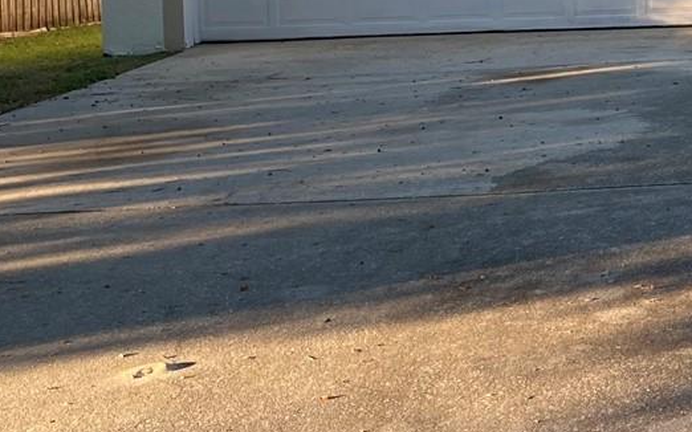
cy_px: -37
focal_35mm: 91
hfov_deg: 20.6
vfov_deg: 14.1
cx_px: 928
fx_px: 1716
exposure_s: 1/179
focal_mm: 3.99
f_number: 1.8
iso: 20
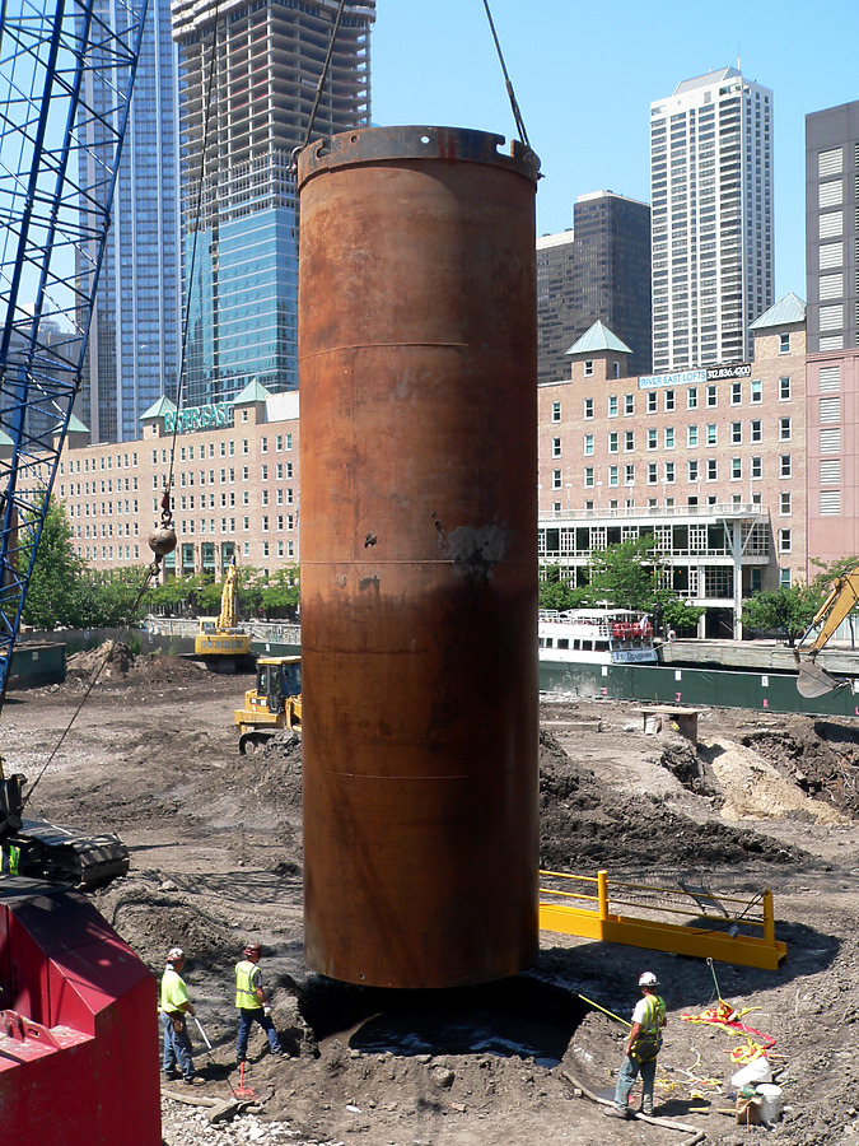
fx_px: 1323
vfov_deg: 46.8
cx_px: 430
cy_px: 573
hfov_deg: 36.0
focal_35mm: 40
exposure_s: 1/400
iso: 80
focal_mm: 6.7
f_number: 4
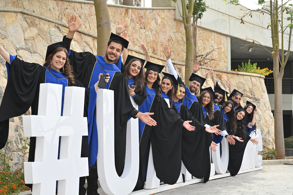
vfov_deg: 19.4
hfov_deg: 28.9
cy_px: 98
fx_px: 570
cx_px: 146
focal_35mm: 70
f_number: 6.3
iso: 320
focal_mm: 70
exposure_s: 1/400
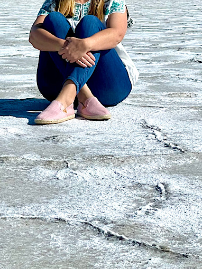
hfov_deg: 14.5
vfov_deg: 19.1
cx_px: 68
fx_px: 794
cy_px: 63
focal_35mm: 102
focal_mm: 6
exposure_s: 1/5319
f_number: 2
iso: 32
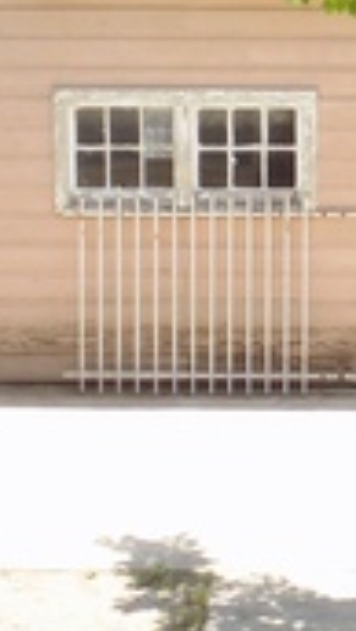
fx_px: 1558
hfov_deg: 13.0
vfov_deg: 22.8
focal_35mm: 93
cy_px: 407
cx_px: 268
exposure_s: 1/320
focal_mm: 4
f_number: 3.1
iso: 80
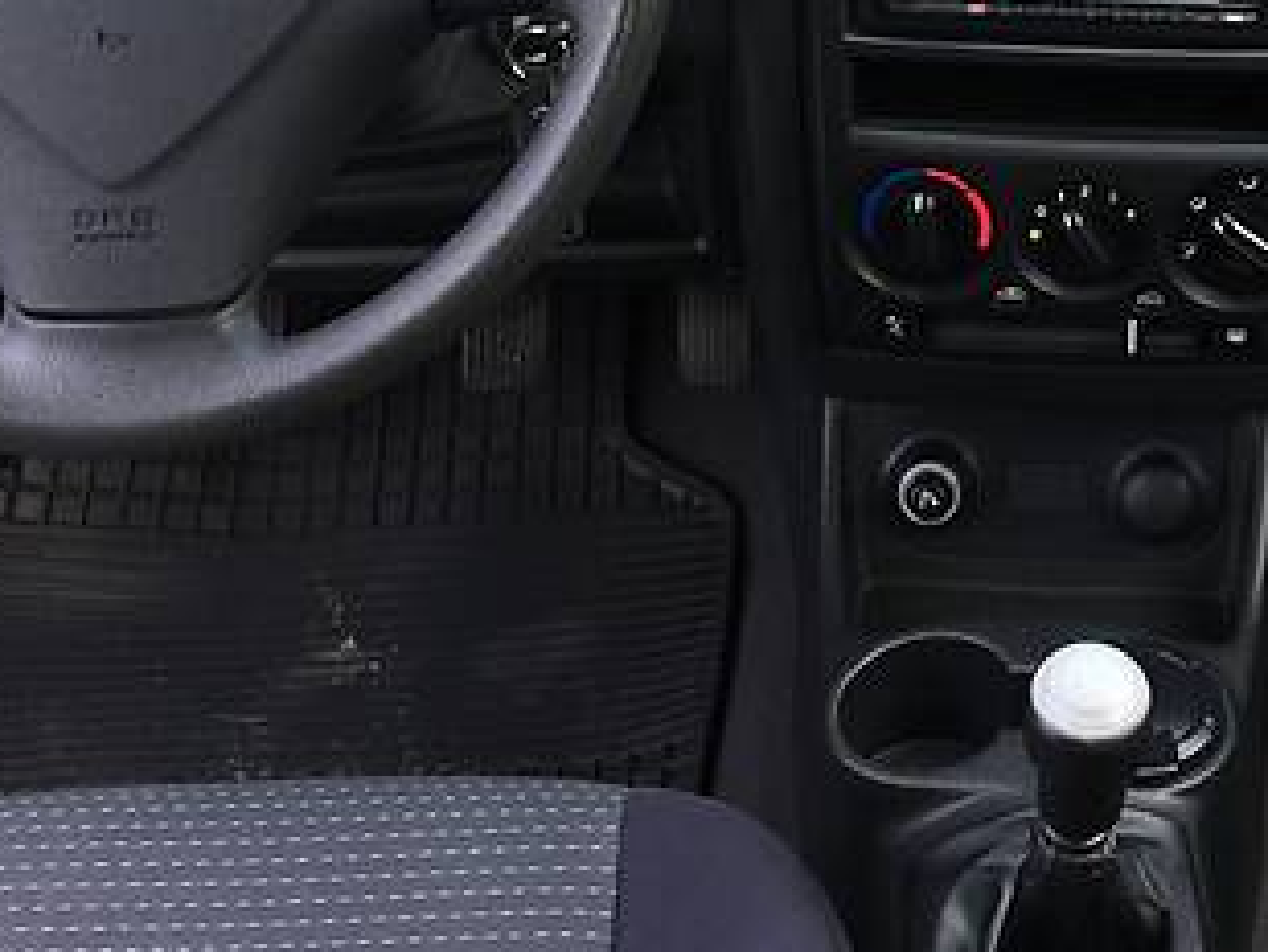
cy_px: -246
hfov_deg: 25.2
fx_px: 2748
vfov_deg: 18.4
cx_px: 1153
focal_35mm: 75
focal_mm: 4.2
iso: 25
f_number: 2.2
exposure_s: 1/50
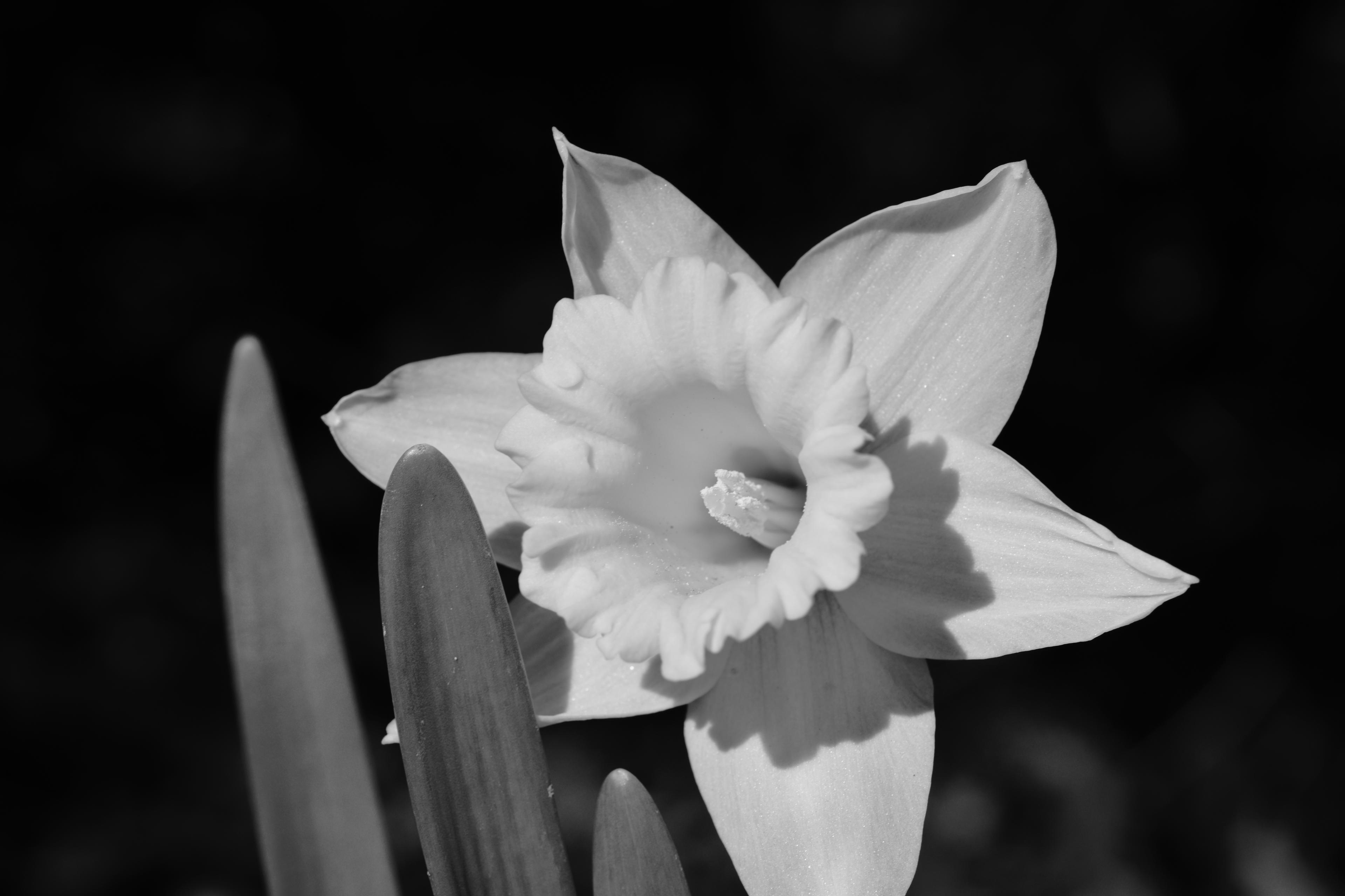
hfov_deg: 34.5
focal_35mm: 58
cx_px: 672
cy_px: 448
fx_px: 2167
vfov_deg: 23.4
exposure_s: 1/100
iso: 80
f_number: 2.8
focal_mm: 58
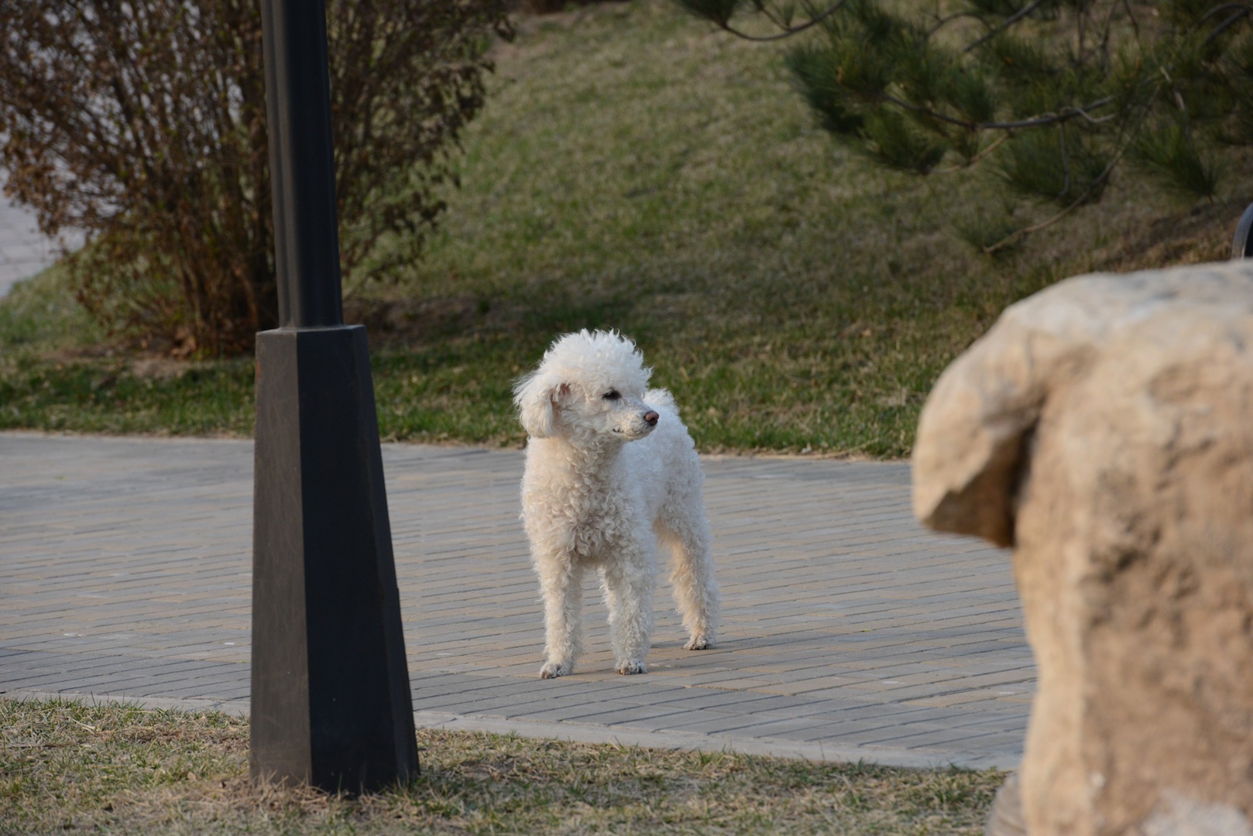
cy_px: 418
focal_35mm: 200
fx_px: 6963
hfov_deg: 10.3
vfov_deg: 6.9
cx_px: 626
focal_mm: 200
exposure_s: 1/1000
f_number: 8
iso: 1600
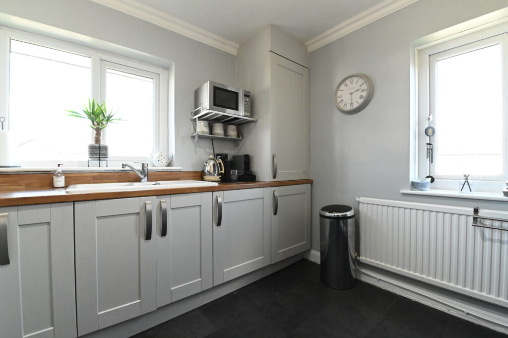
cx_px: 254
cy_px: 169
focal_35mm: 15
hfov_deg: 100.4
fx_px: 211
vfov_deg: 77.2
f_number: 10
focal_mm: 15
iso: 10000
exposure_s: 1/200
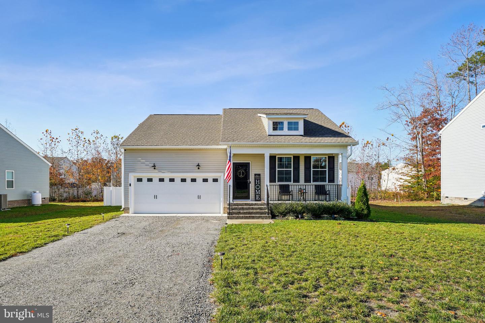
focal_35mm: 20
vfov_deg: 61.9
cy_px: 162
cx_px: 242
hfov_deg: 84.0
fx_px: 269
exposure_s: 1/200
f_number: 8
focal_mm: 20
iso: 100
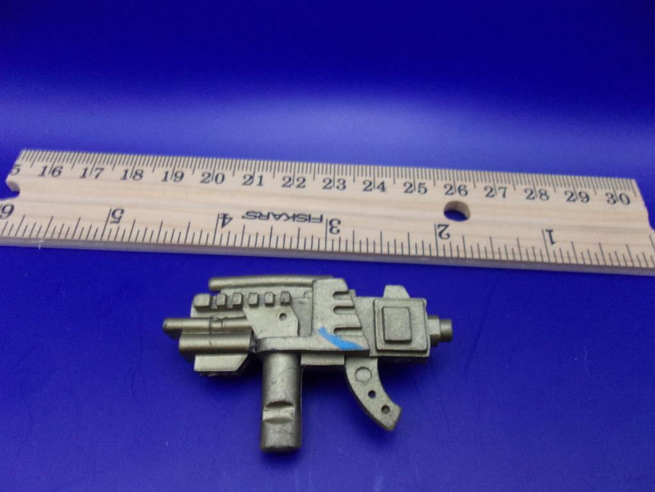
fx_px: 511
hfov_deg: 65.3
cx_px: 328
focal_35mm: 27
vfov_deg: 51.4
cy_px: 246
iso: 440
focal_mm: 4.9
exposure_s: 1/17
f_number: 3
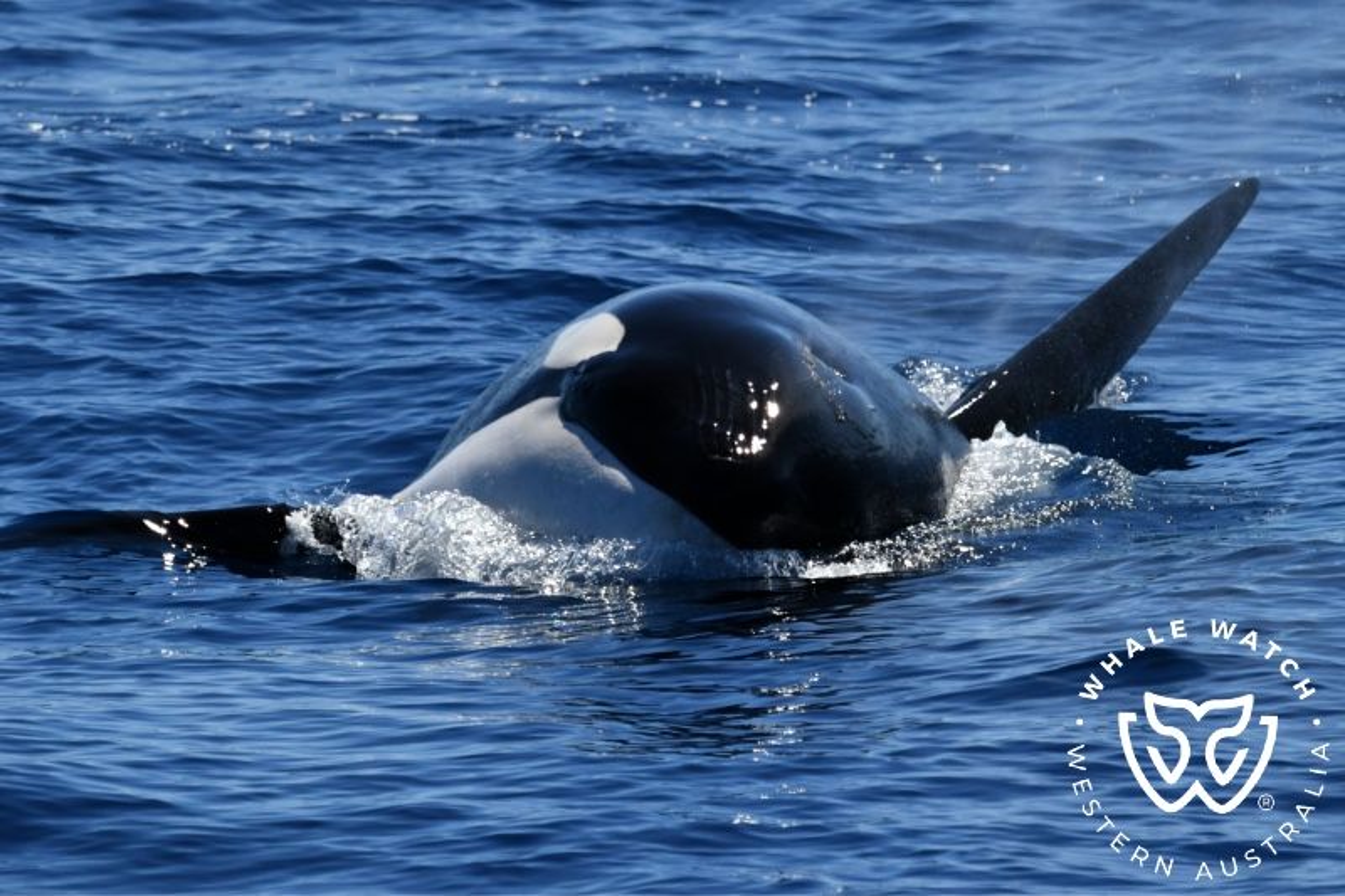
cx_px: 672
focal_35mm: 380
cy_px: 448
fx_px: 14193
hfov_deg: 5.4
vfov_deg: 3.6
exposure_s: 1/8000
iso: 720
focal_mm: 380
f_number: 6
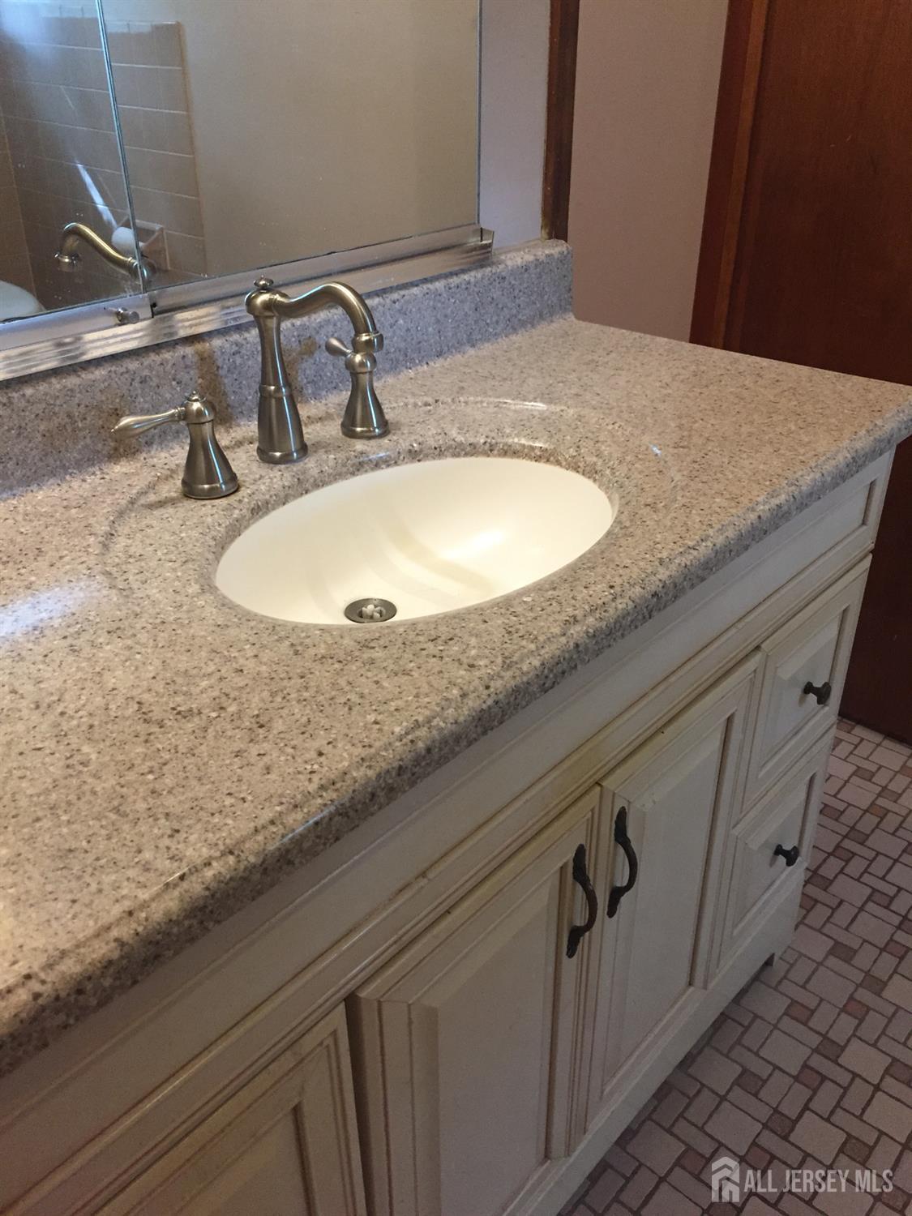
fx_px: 1019
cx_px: 456
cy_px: 608
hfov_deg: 48.2
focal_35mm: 29
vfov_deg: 61.7
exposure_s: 1/30
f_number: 2.2
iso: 200
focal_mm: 4.15
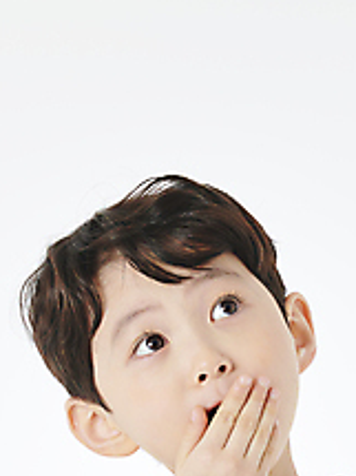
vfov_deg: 5.5
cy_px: 303
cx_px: 231
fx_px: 4914
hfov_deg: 4.1
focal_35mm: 358
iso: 160
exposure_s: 1/125
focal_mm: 200
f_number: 8
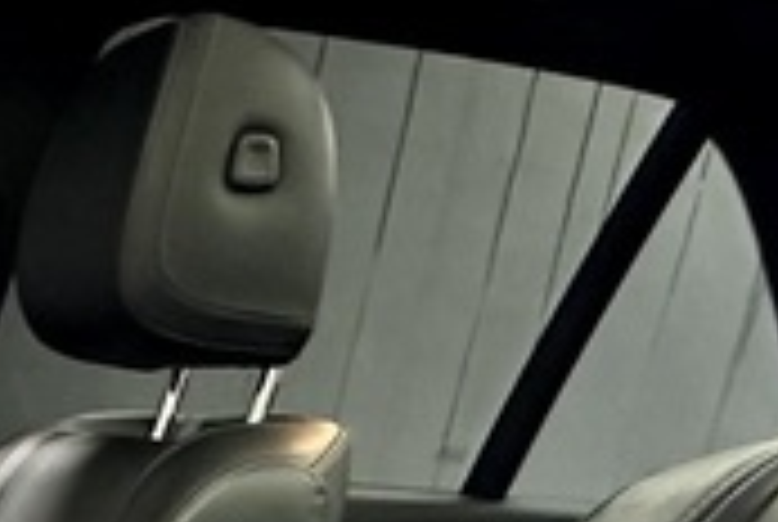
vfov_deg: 13.7
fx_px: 1862
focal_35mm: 86
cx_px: -549
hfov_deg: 19.1
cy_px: 1026
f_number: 2.2
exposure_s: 1/60
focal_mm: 2.22
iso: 400
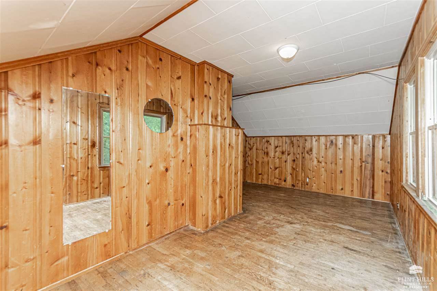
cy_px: 146
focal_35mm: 15
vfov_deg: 77.3
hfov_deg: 100.4
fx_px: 182
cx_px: 218
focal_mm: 10
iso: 3200
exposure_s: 1/60
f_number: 10
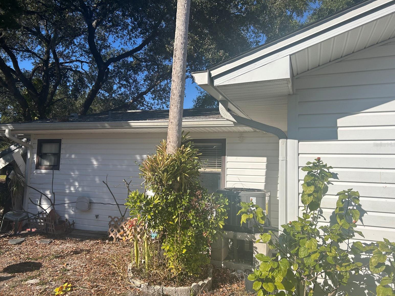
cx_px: 192
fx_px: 308
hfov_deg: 65.3
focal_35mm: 27
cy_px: 144
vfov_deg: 51.4
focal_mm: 5.7
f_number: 1.5
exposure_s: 1/4831
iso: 50
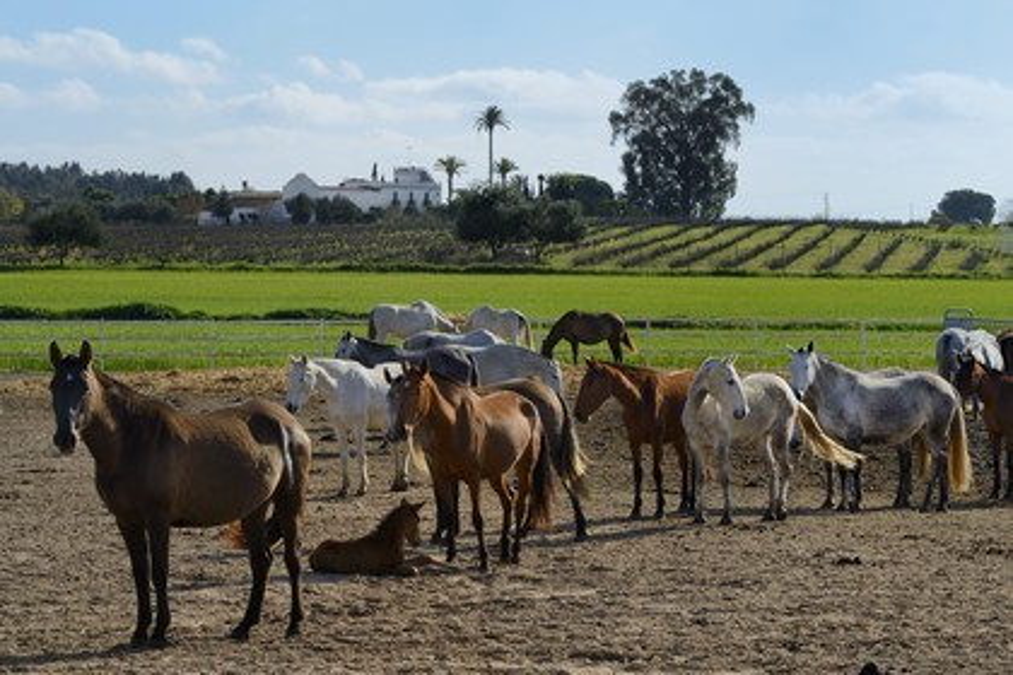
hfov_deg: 17.1
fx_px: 3376
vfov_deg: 11.4
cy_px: 338
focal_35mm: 120
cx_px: 506
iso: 200
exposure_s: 1/400
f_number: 11
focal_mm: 120
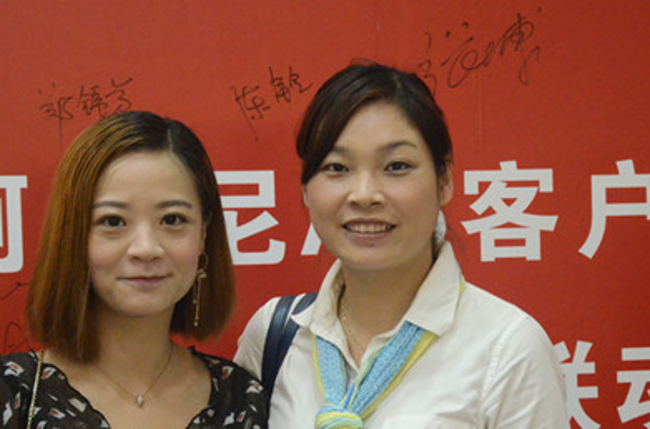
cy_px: 315
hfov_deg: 19.0
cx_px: 391
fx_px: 1944
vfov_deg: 12.6
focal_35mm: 108
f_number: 4.8
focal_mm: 42
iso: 5600
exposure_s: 1/400
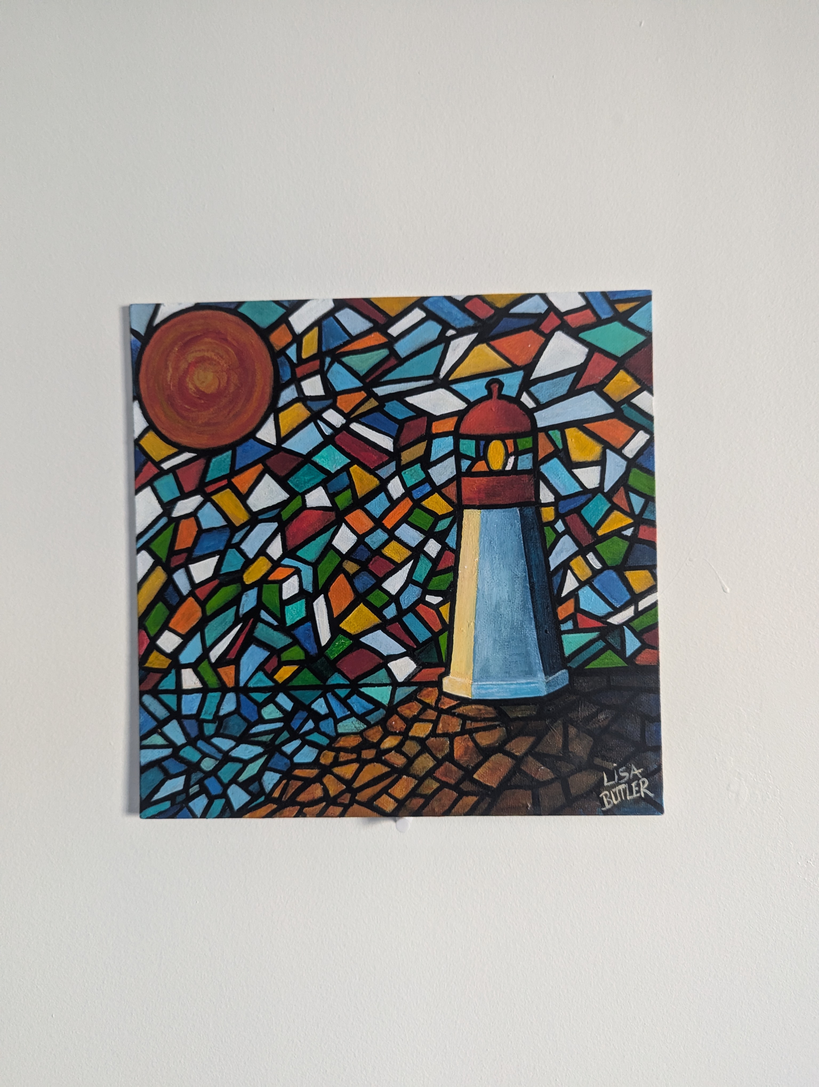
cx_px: 410
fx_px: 755
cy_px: 544
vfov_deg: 71.5
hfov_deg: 56.9
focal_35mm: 24
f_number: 1.85
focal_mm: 6.81
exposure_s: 1/38
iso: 387
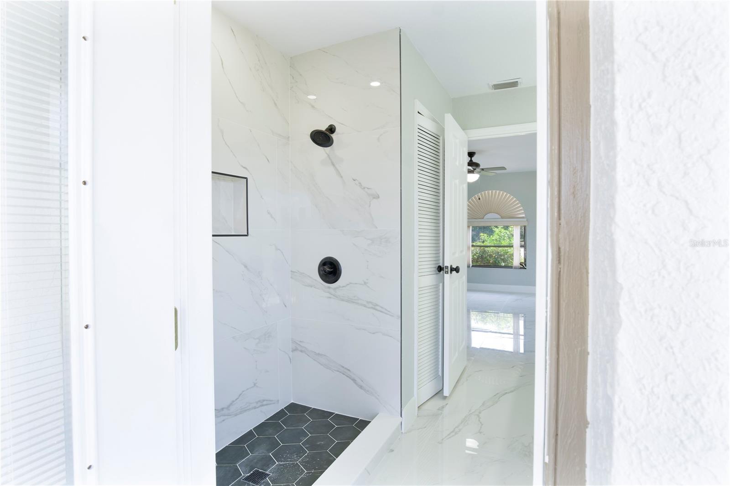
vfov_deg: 67.4
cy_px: 243
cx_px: 365
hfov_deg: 90.0
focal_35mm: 18
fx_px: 365
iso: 100
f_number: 8
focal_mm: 12
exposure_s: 1/3
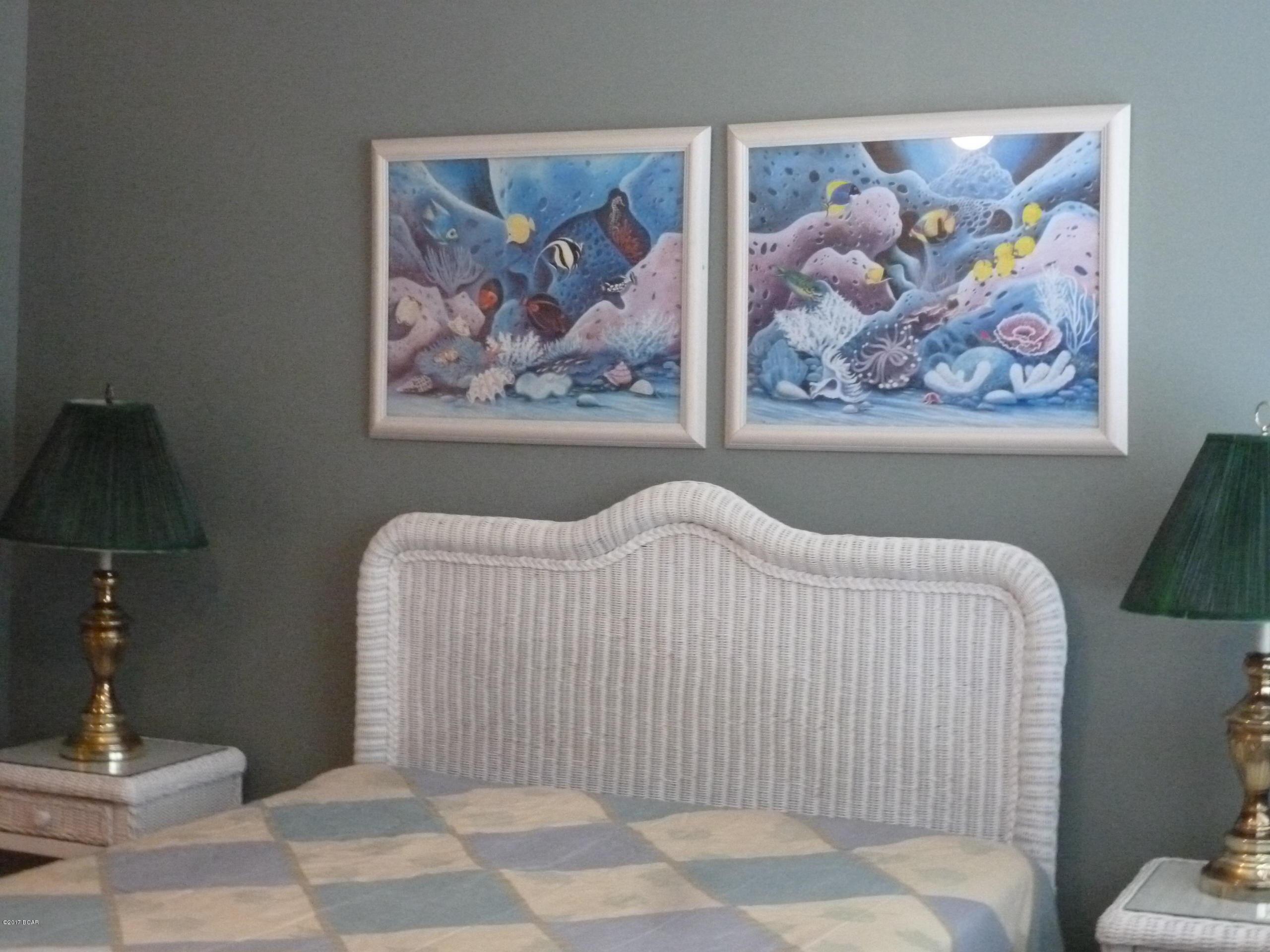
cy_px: 476
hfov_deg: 33.8
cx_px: 635
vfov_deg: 25.7
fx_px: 2091
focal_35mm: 57
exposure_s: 1/15
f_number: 4.4
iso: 1250
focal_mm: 10.1
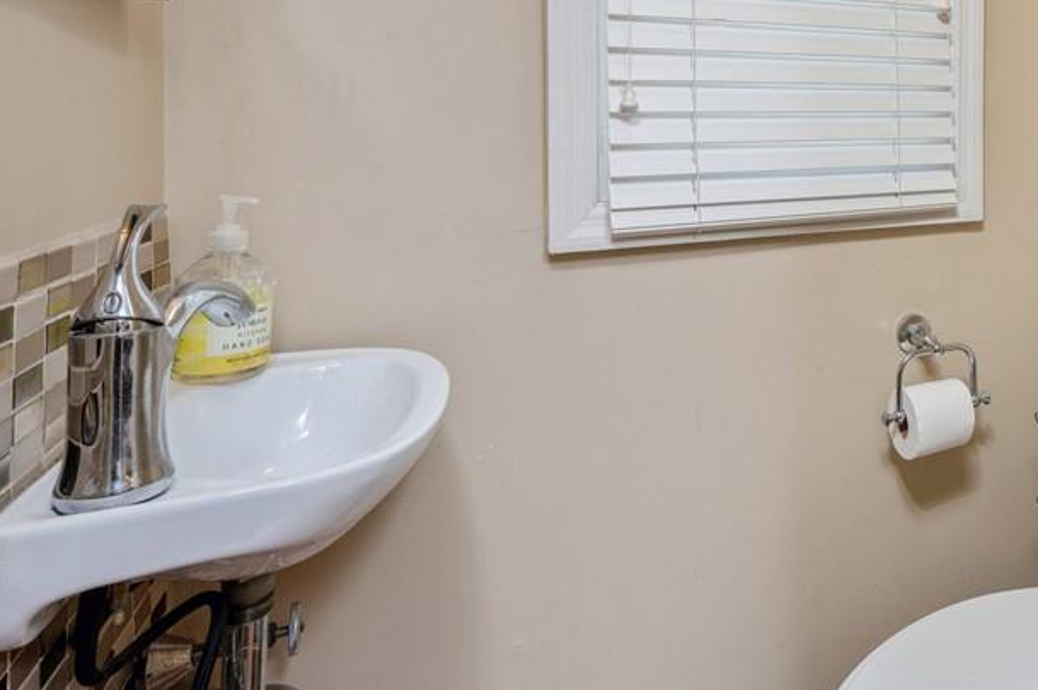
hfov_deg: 61.8
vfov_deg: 50.7
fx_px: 720
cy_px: 260
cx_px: 908
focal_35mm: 25
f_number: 11
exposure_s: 1/8
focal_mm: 14
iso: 200
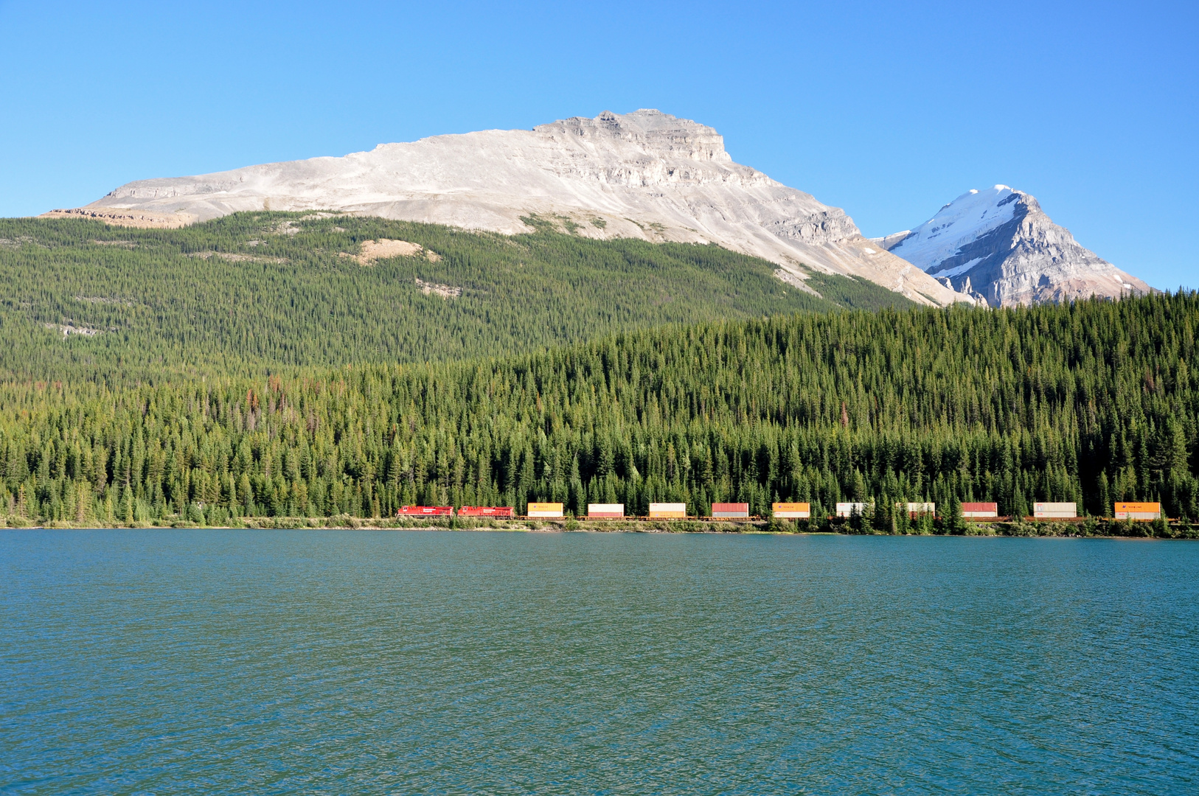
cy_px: 398
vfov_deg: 35.4
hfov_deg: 51.3
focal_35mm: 38
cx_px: 600
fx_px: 1247
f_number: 8
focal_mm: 25
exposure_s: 1/250
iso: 320
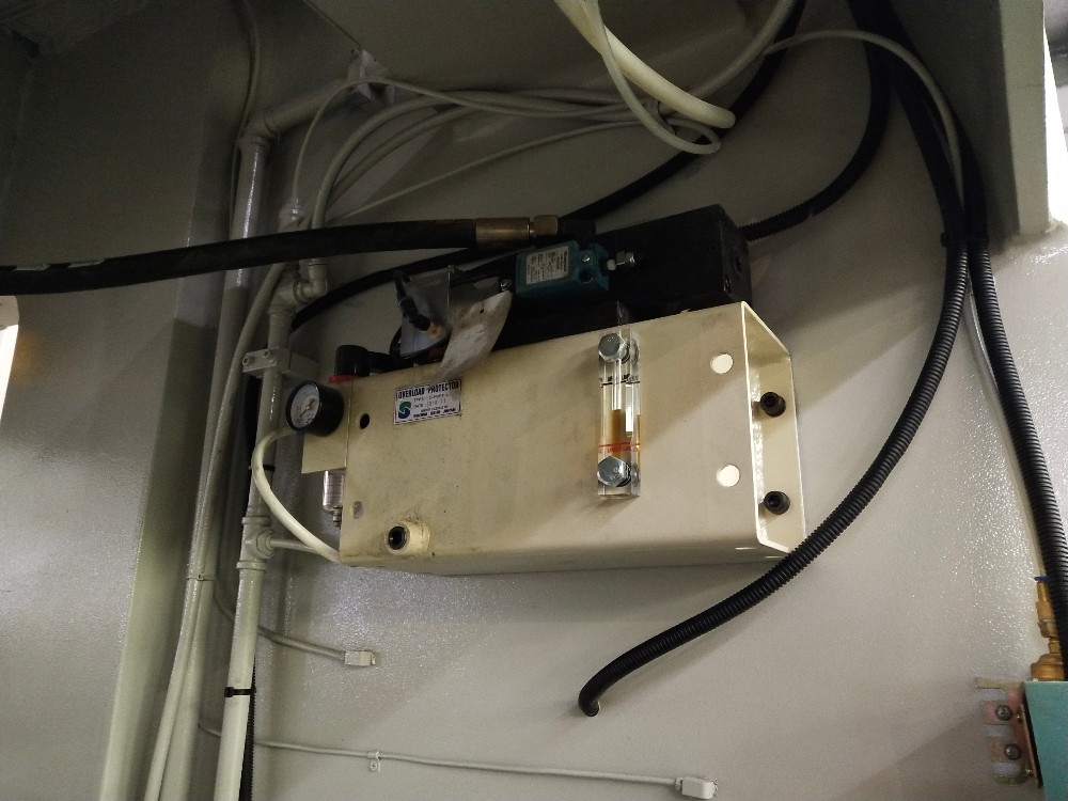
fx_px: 926
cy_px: 400
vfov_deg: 46.8
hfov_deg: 60.0
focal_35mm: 30
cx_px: 534
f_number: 1.8
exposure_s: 1/33.3
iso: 466
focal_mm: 3.95
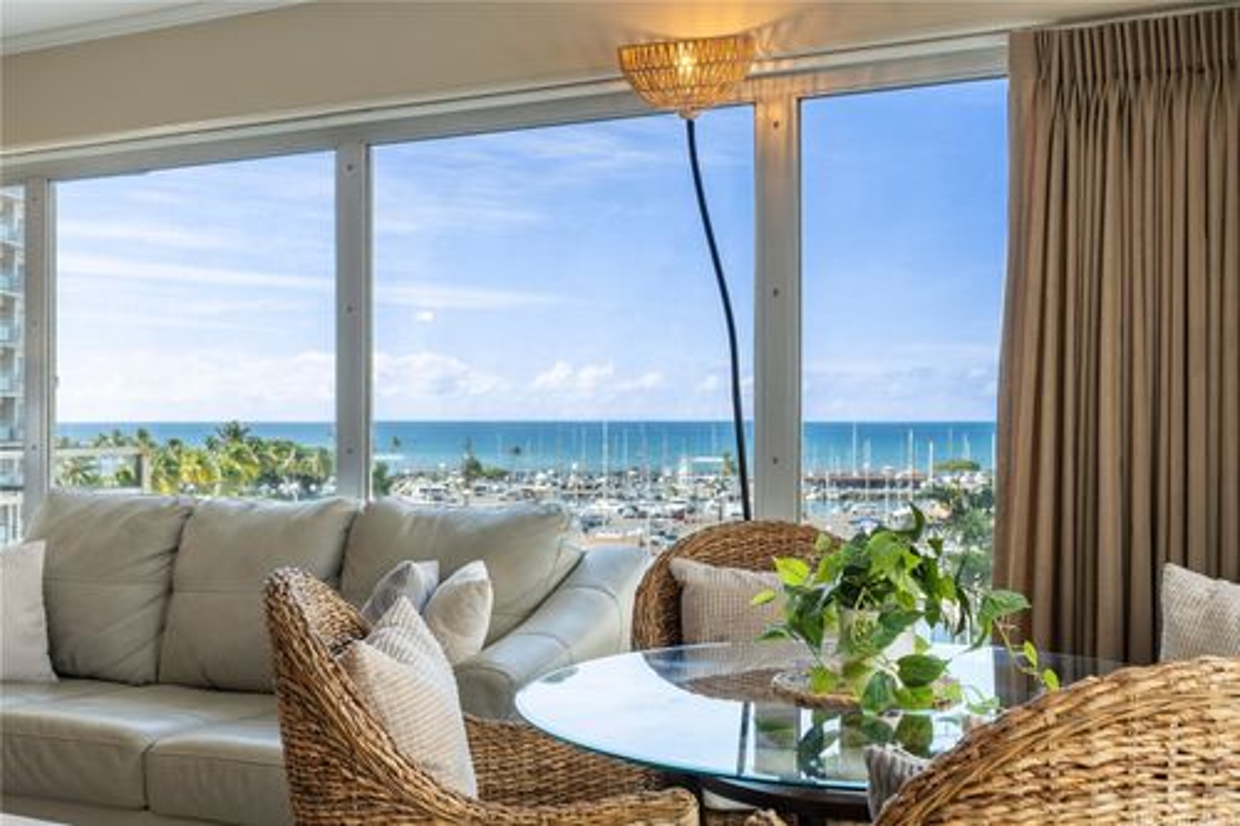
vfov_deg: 34.2
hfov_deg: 49.6
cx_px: 620
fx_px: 1343
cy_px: 413
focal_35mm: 39
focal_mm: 39
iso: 200
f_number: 9
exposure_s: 1/30
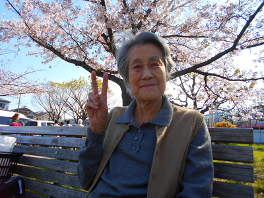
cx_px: 132
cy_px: 99
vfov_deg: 53.1
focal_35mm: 26
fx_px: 198
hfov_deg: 67.3
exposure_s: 1/640
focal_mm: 4.6
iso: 80
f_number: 3.2
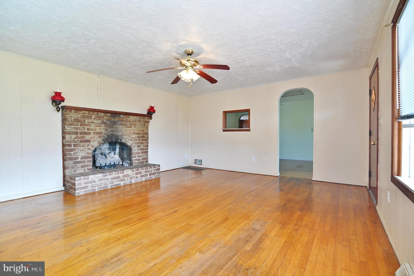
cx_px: 207
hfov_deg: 96.8
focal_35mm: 16
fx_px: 184
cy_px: 138
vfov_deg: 73.7
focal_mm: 16
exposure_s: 1/60
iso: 250
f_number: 4
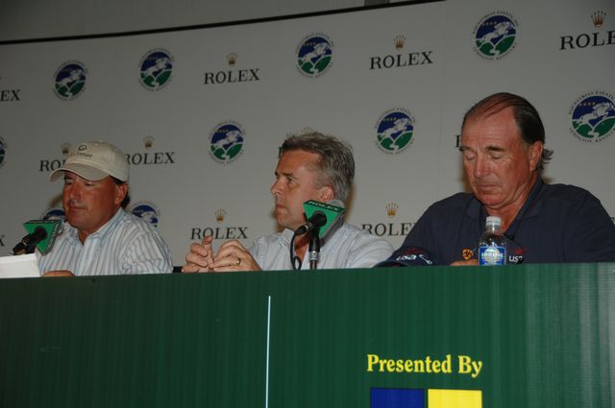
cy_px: 204
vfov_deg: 16.5
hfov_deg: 24.6
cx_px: 308
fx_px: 1408
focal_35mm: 82
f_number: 4.8
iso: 200
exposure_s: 1/125
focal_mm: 55
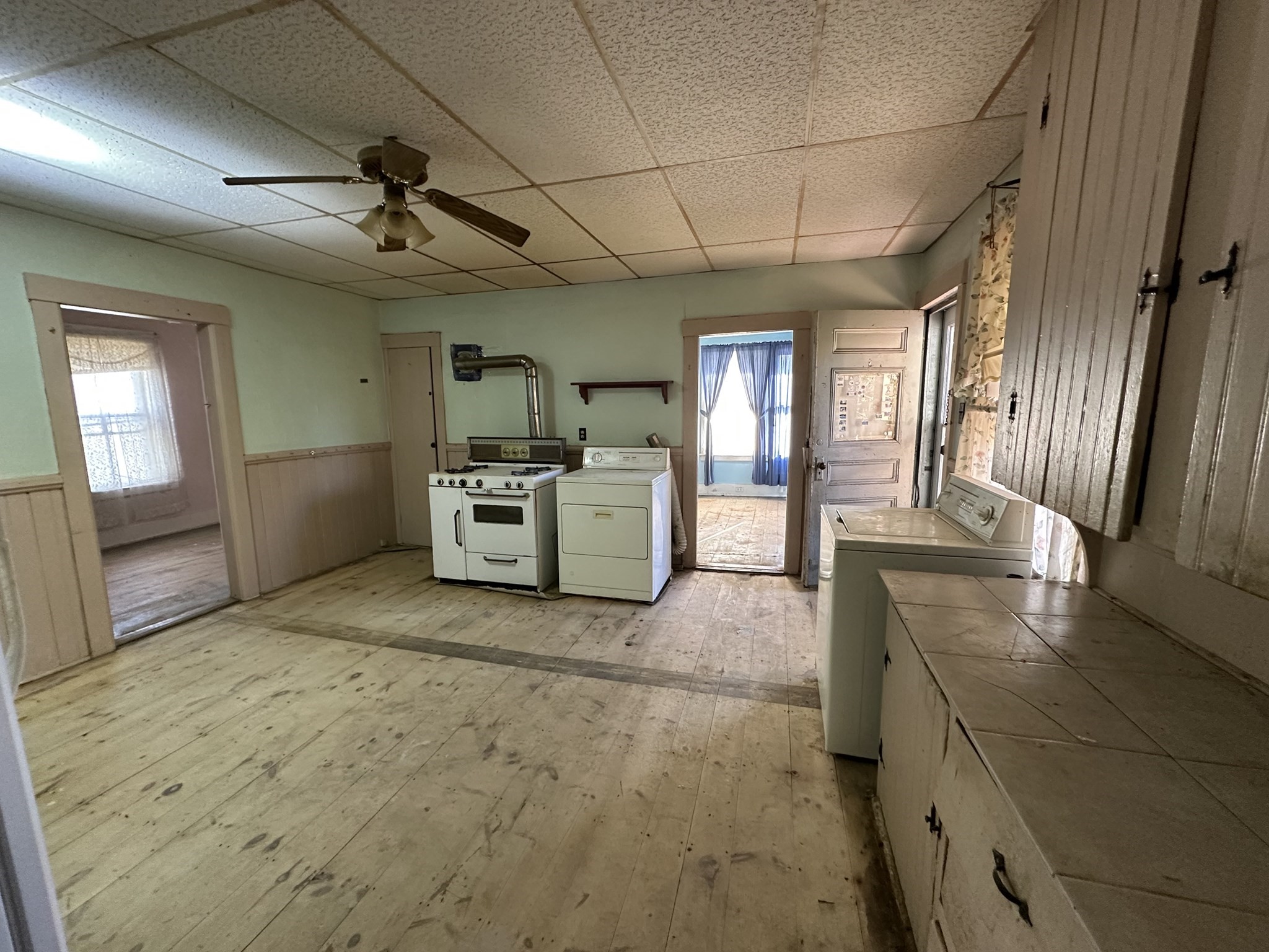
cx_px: 634
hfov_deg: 102.1
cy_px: 476
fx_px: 513
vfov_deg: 85.7
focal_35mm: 14
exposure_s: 1/73
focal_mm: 2.22
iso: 400
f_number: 2.2
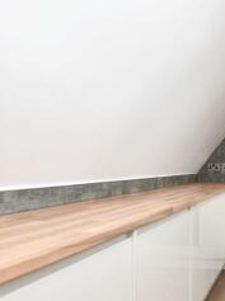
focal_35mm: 29
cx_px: 282
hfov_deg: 35.4
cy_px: 172
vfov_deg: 61.5
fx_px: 252
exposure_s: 1/160
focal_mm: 10
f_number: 4.5
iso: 800
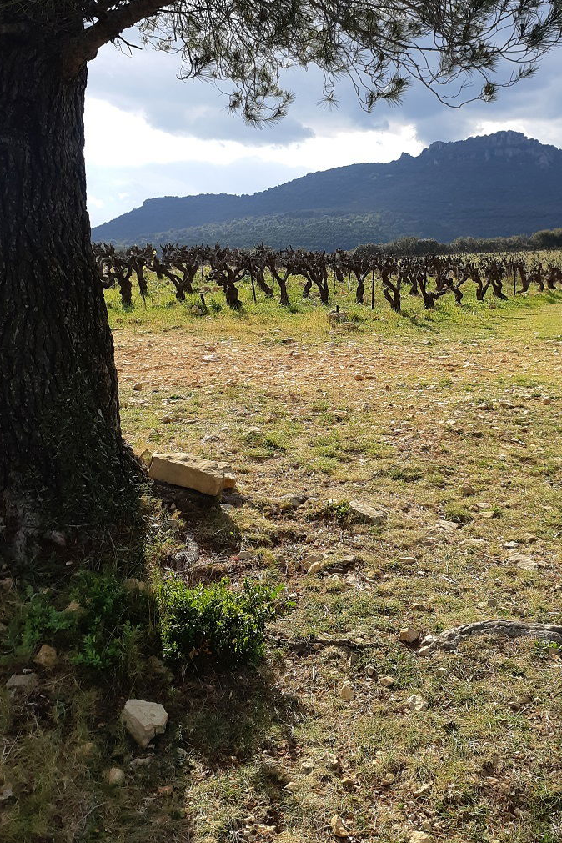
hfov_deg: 35.6
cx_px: 368
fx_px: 866
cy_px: 275
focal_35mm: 37
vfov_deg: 50.9
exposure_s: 1/1433
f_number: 1.7
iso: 40
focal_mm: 3.93
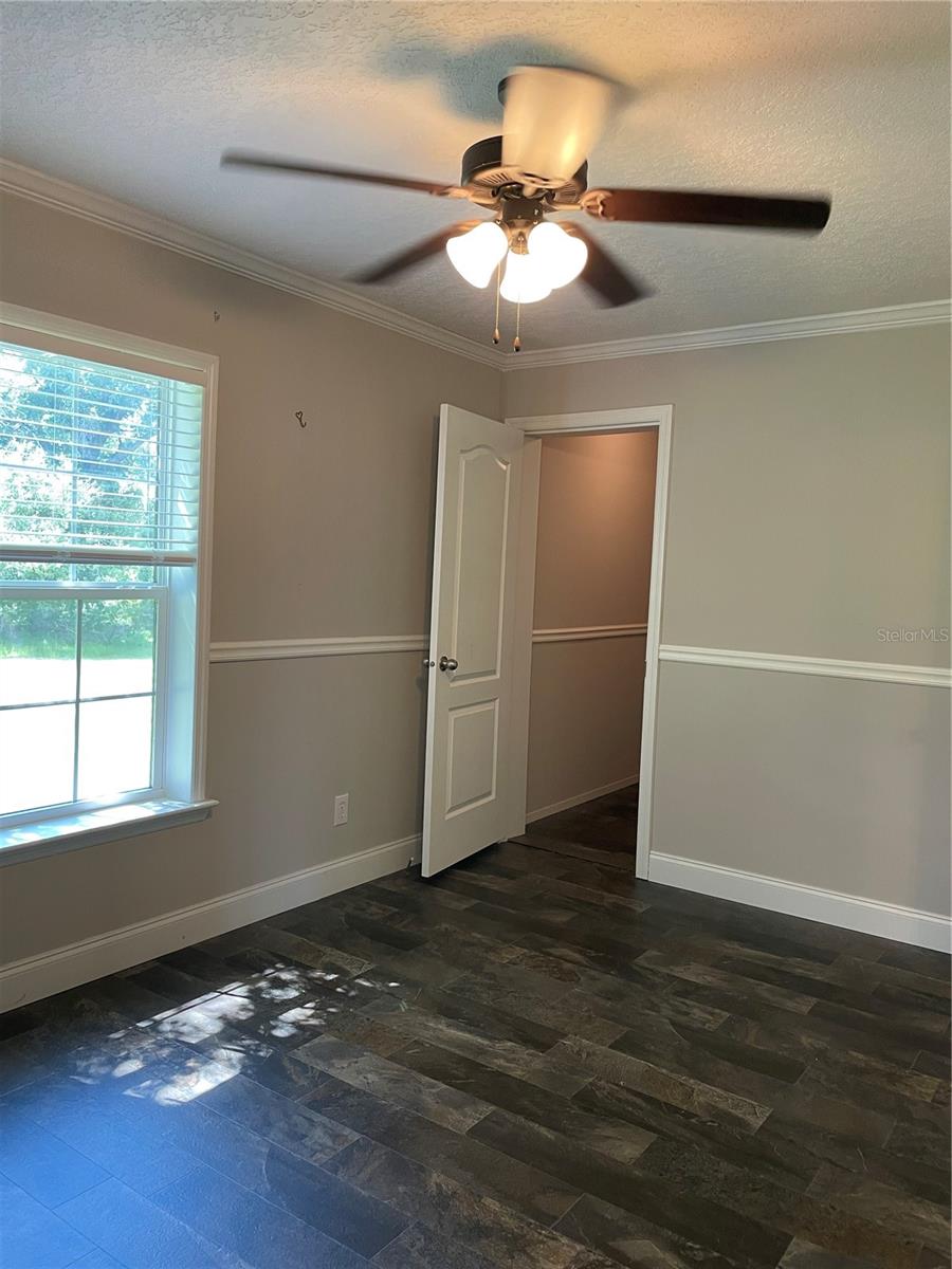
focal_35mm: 26
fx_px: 953
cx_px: 476
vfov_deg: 67.3
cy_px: 634
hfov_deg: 53.1
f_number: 1.6
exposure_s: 1/60
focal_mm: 4.2
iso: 100
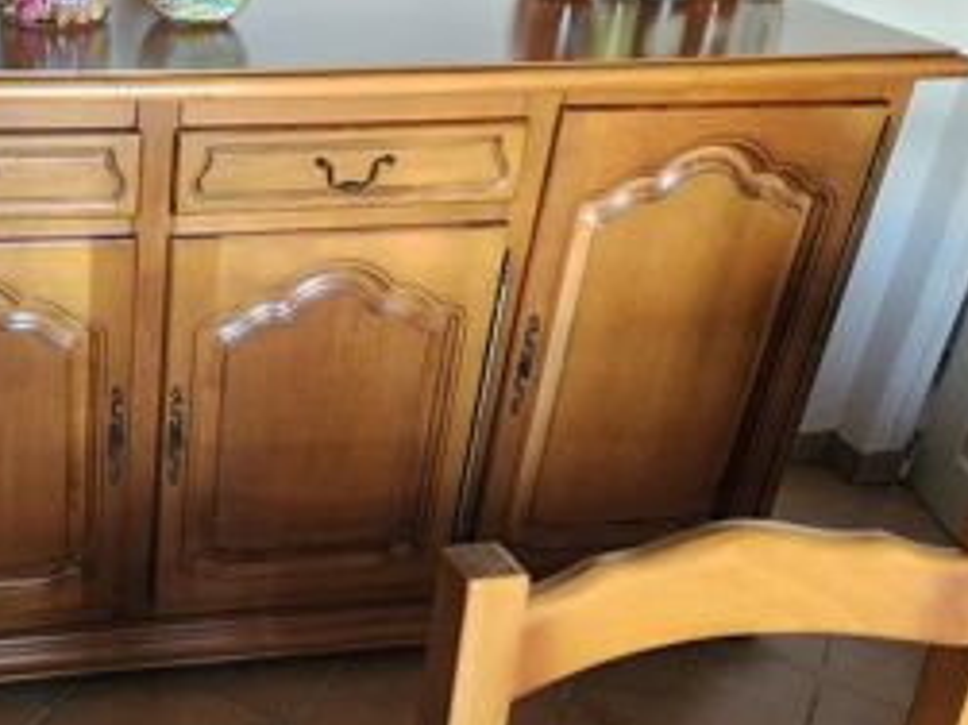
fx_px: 1230
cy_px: 316
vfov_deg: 32.8
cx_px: 112
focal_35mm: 44
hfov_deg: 40.0
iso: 1000
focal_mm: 6.4
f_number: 1.8
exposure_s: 1/120
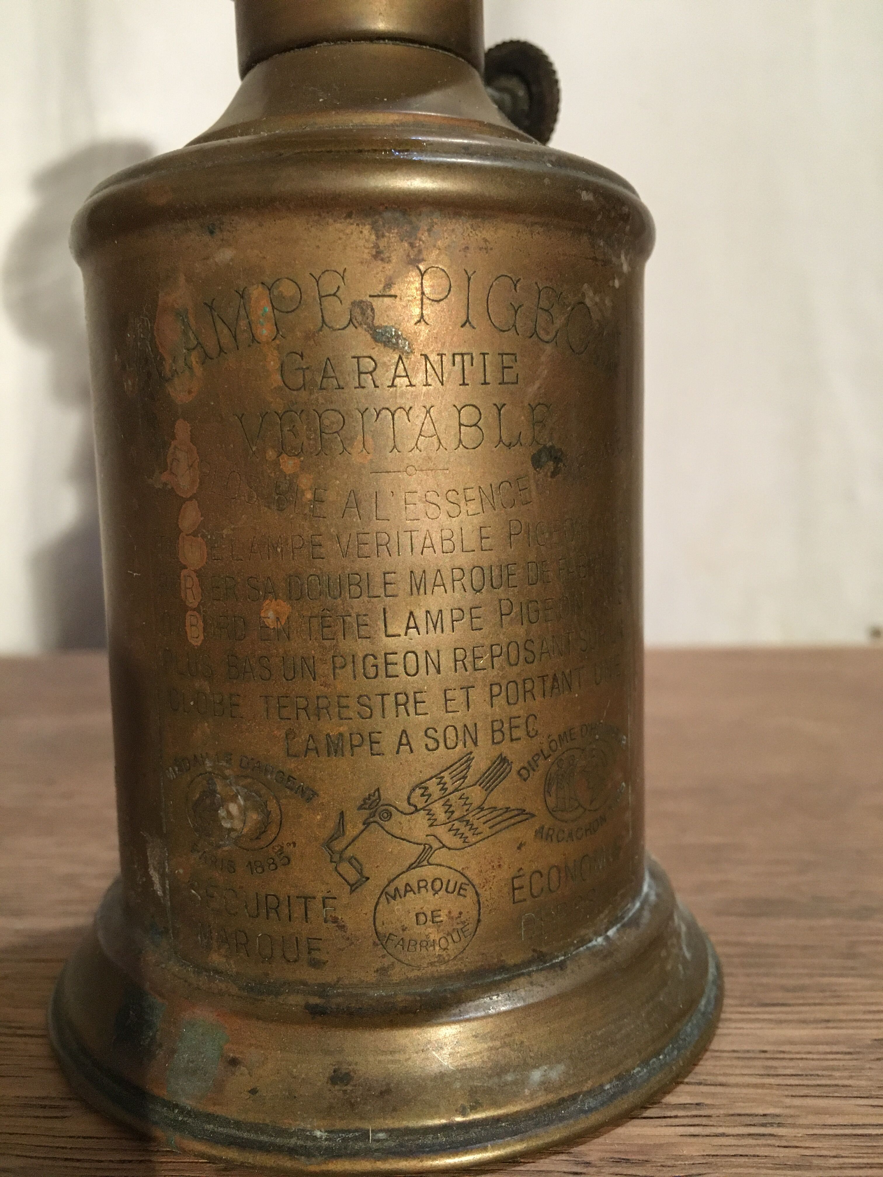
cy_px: 588
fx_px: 986
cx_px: 442
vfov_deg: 61.7
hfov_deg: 48.2
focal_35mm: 29
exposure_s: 1/17
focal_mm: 4.15
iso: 200
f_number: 2.2
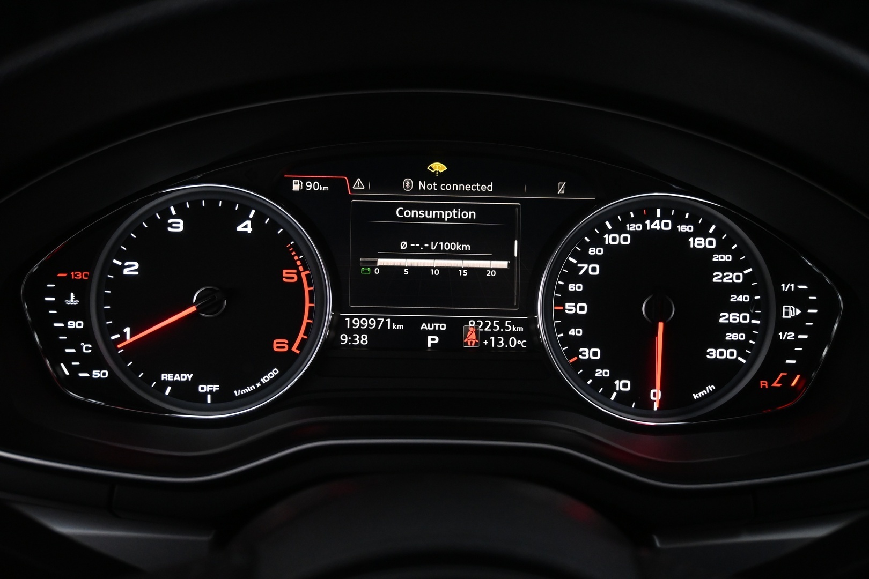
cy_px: 290
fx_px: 760
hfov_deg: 59.5
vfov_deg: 41.7
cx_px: 434
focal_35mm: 32
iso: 2200
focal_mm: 21
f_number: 4
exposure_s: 1/30
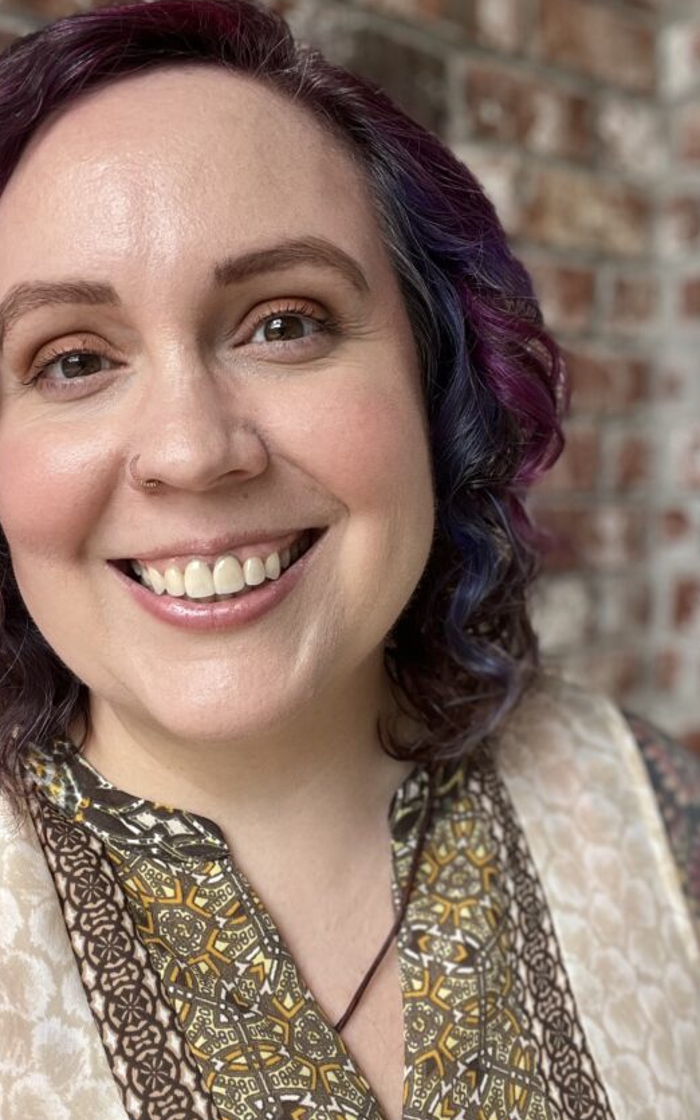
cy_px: 602
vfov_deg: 50.3
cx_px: 270
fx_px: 1190
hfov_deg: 32.6
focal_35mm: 39
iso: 32
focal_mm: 2.71
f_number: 2.2
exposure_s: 1/121
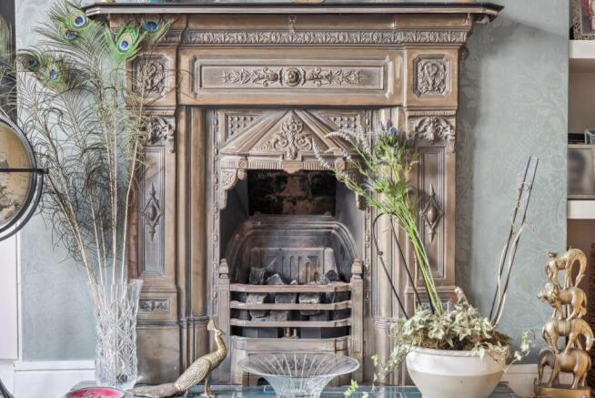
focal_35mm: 50
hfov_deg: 39.6
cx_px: 298
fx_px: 827
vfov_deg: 27.0
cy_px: 199
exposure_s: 1/6
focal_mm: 50
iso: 640
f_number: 11
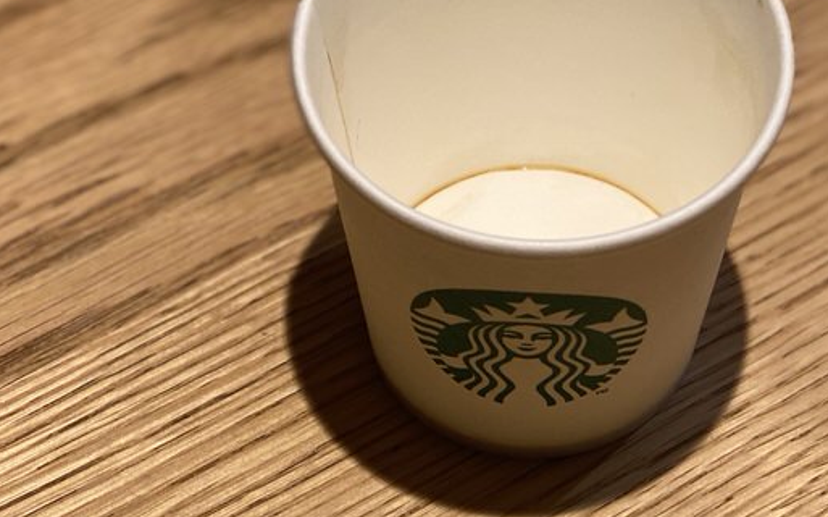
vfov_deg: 15.1
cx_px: 552
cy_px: 149
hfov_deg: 24.0
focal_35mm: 86
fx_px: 1940
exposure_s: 1/120
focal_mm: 6
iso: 40
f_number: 2
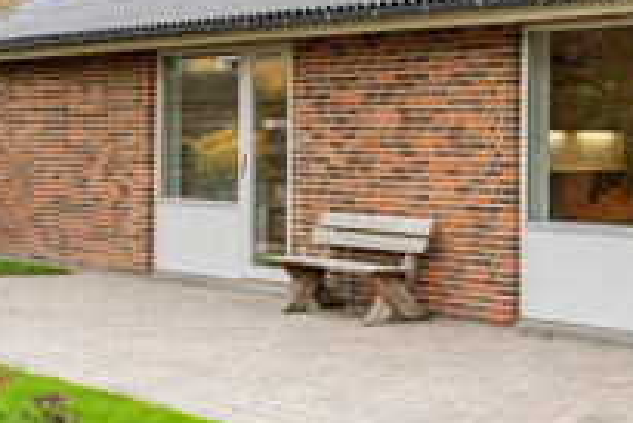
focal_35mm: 82
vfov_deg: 16.7
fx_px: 1443
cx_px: 812
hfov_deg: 22.3
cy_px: 179
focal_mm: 28
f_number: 8
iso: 200
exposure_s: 1/100
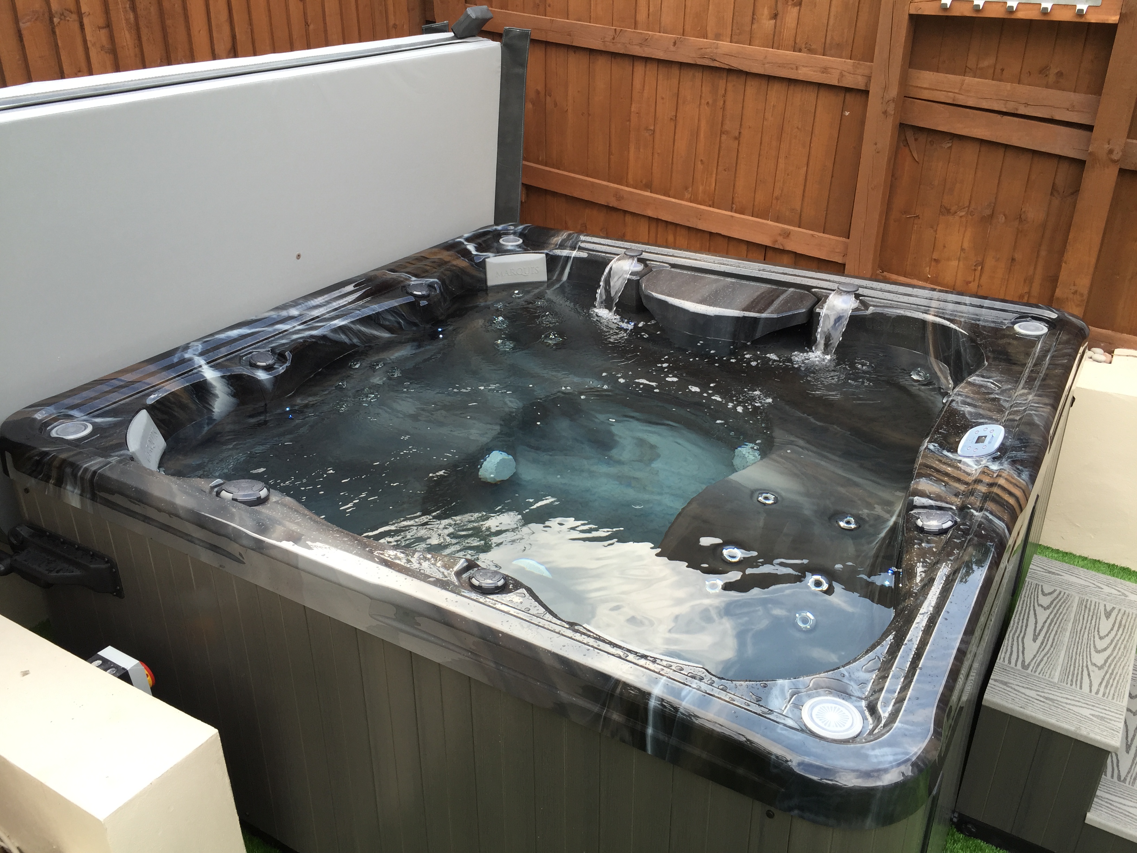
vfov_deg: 48.2
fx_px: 953
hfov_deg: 61.7
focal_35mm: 29
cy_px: 426
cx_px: 568
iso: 32
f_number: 2.2
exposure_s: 1/221
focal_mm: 4.15
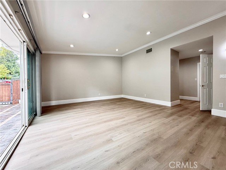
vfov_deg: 85.7
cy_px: 85
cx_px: 113
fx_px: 91
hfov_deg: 102.1
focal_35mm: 14
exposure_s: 1/120
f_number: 2.2
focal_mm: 2.22
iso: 100
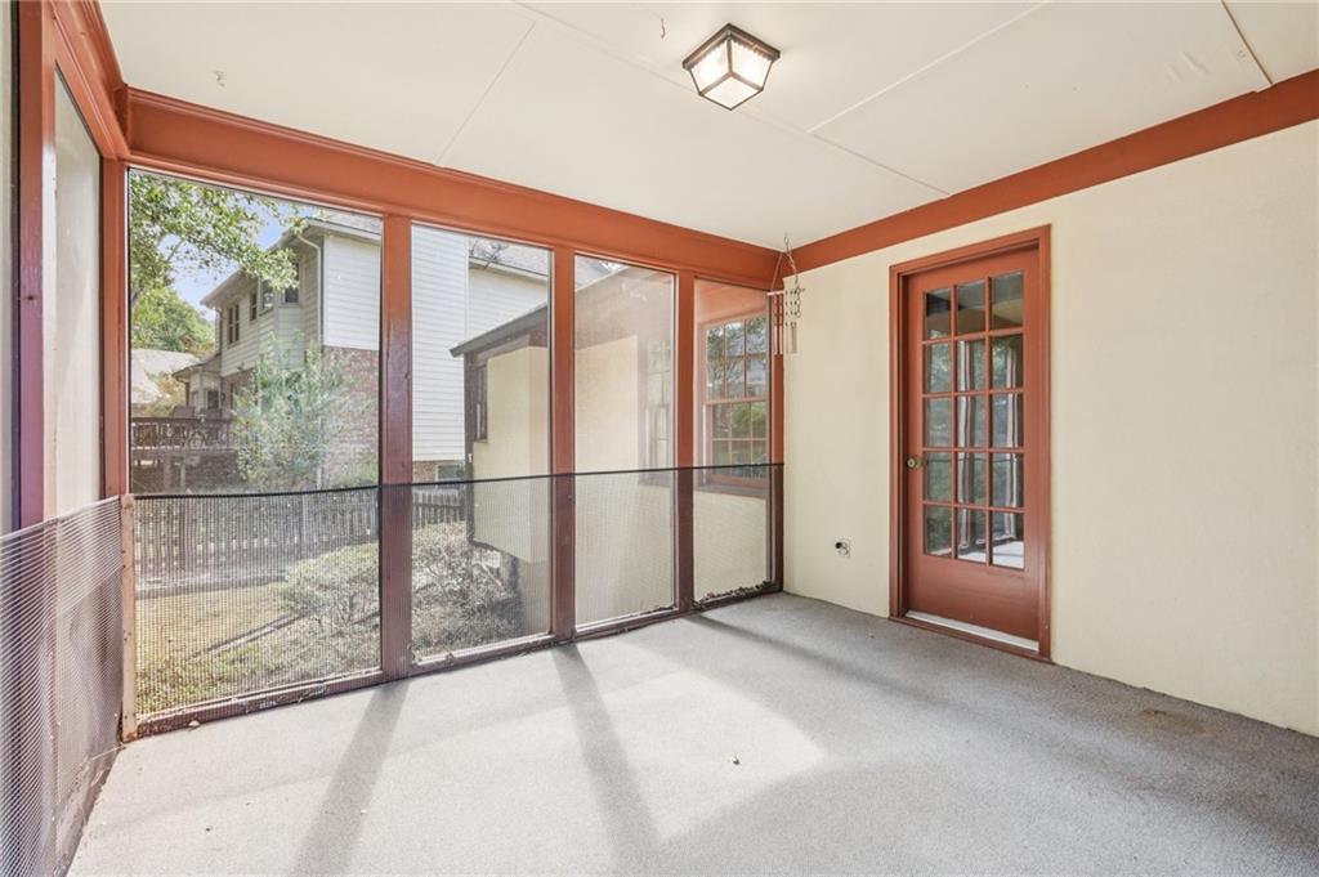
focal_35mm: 16
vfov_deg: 72.0
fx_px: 604
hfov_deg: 95.0
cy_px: 438
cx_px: 660
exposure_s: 1/80
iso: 800
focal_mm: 16.5
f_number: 8
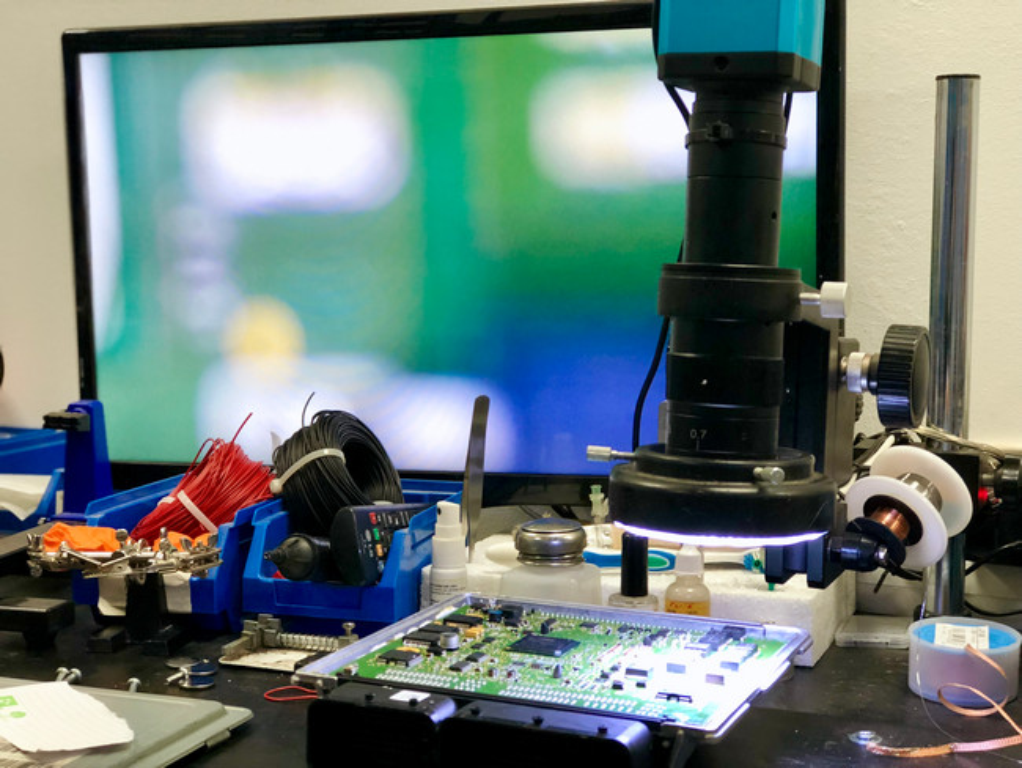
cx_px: 511
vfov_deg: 25.7
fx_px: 1683
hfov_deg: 33.8
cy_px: 384
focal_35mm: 57
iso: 250
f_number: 2.8
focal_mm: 6.6
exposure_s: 1/50
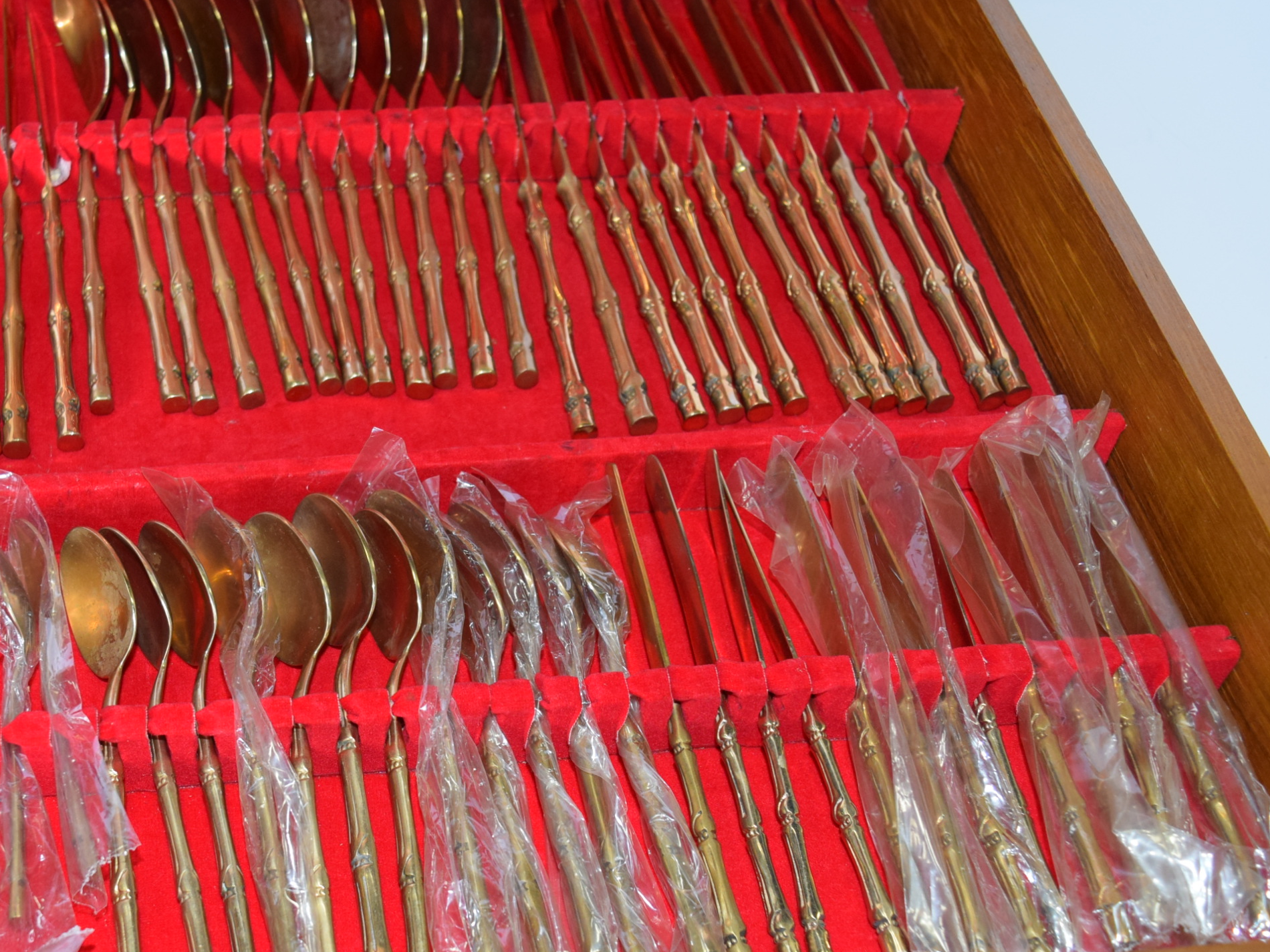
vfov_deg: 28.9
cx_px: 364
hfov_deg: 37.5
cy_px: 654
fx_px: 1834
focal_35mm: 50
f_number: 5
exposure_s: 1/100
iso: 800
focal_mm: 22
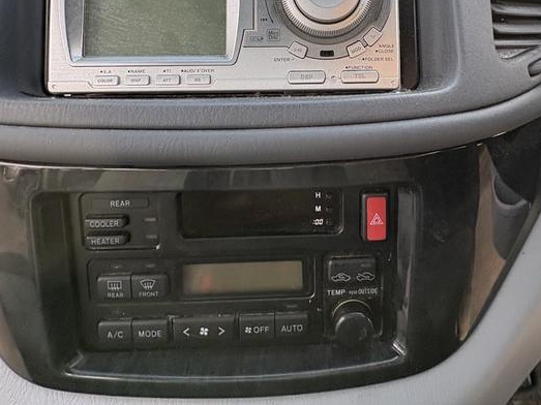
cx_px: 317
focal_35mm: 24
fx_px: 375
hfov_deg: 71.1
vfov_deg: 51.8
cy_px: 61
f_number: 2.2
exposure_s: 1/99
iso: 80
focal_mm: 2.22
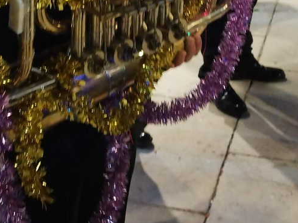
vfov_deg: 16.6
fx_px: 697
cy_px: -107
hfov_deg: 24.1
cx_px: 109
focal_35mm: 81
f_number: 1.89
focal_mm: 5.95
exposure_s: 1/20
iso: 990
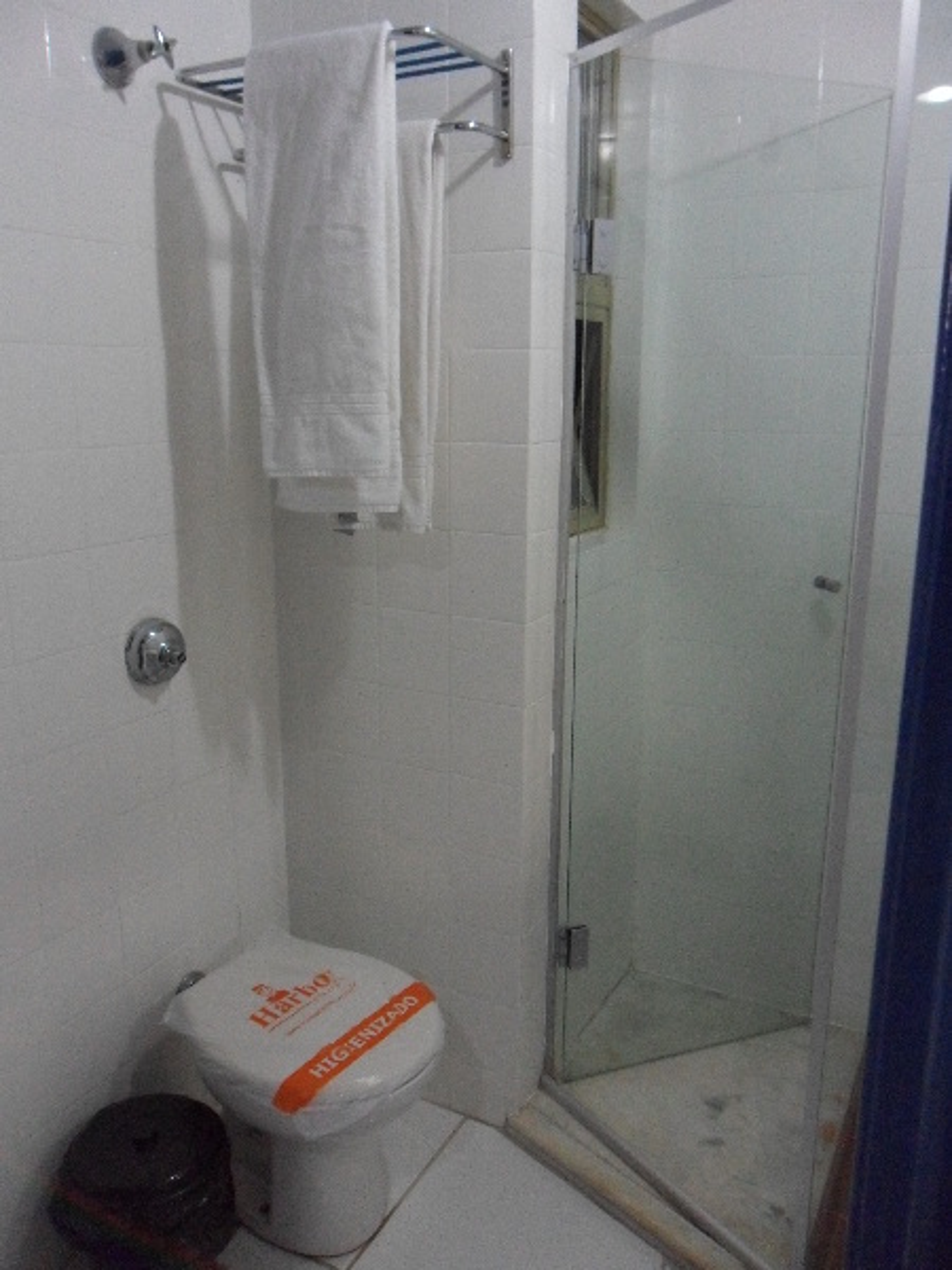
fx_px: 990
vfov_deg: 65.3
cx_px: 476
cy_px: 635
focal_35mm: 27
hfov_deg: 51.4
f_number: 3.5
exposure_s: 1/30
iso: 400
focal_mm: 4.9
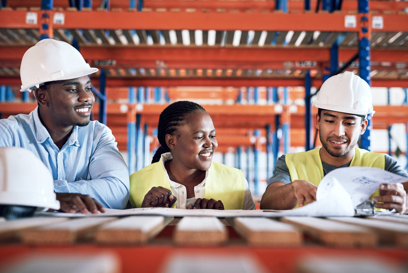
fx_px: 567
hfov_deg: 39.6
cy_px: 136
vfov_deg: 27.0
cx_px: 204
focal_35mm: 50
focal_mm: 50
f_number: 2.2
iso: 320
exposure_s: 1/60
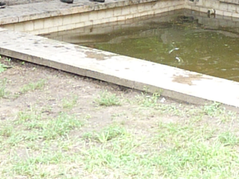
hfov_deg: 15.2
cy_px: -33
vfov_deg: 11.5
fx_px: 877
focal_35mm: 127
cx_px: 245
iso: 800
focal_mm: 8.7
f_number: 4
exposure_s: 1/200
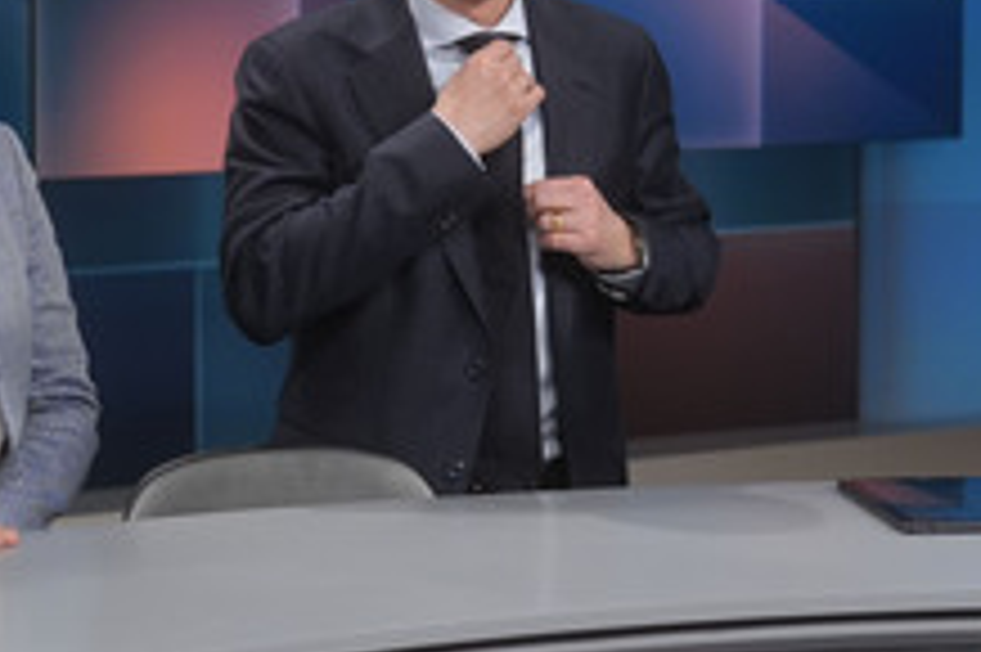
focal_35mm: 93
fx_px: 2532
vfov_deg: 14.6
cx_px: 542
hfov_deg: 21.9
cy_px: 175
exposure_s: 1/320
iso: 640
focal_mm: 30
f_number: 2.2
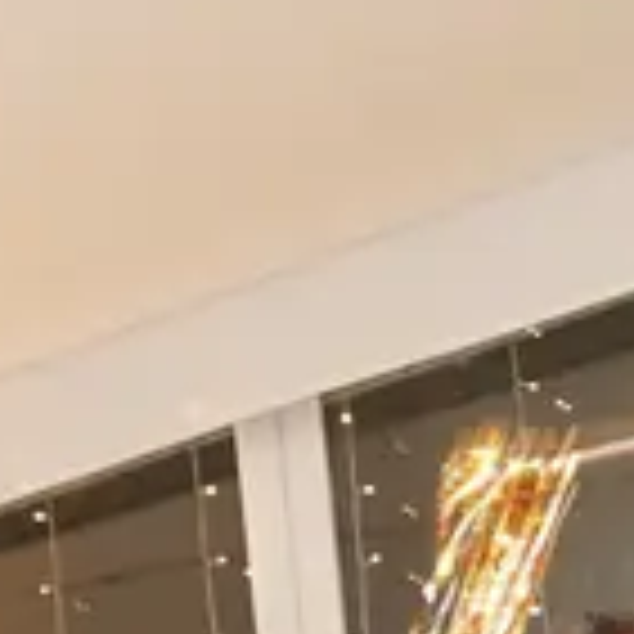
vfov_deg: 9.1
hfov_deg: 9.0
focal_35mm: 173
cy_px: 1542
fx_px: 3585
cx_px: -967
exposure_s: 1/160
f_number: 4
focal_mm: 24
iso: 3200
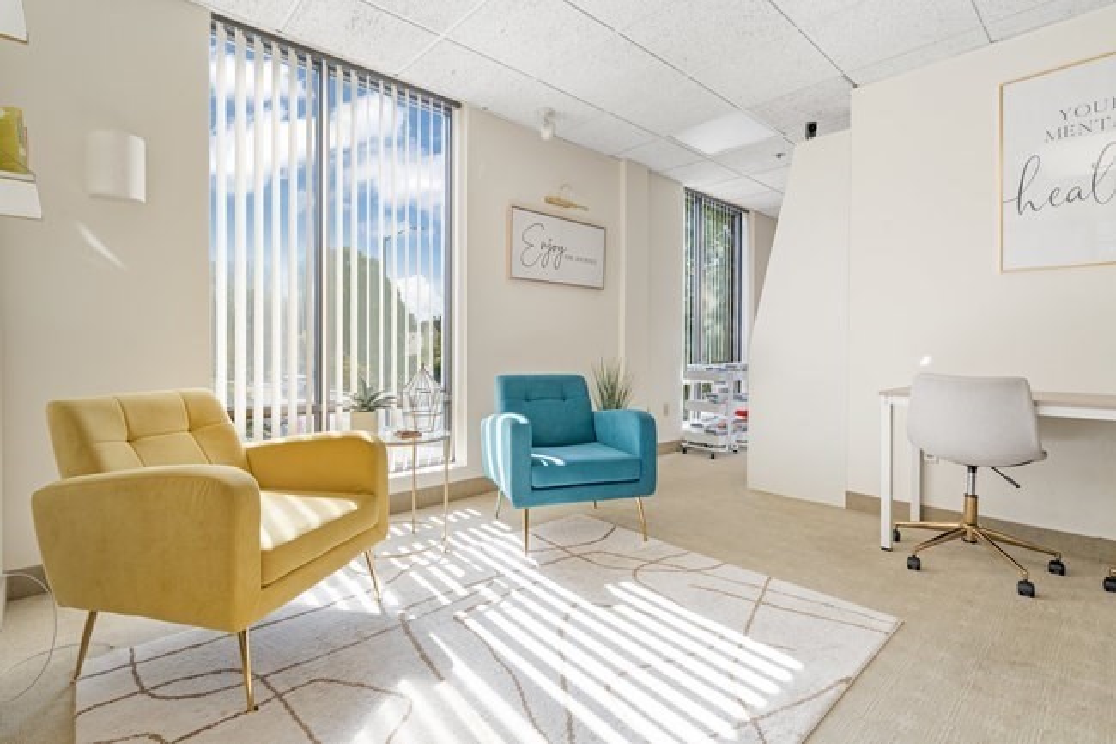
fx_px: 496
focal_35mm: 16
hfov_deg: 96.8
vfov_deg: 73.7
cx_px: 558
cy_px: 372
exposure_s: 1/6
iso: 200
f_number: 8
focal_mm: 16
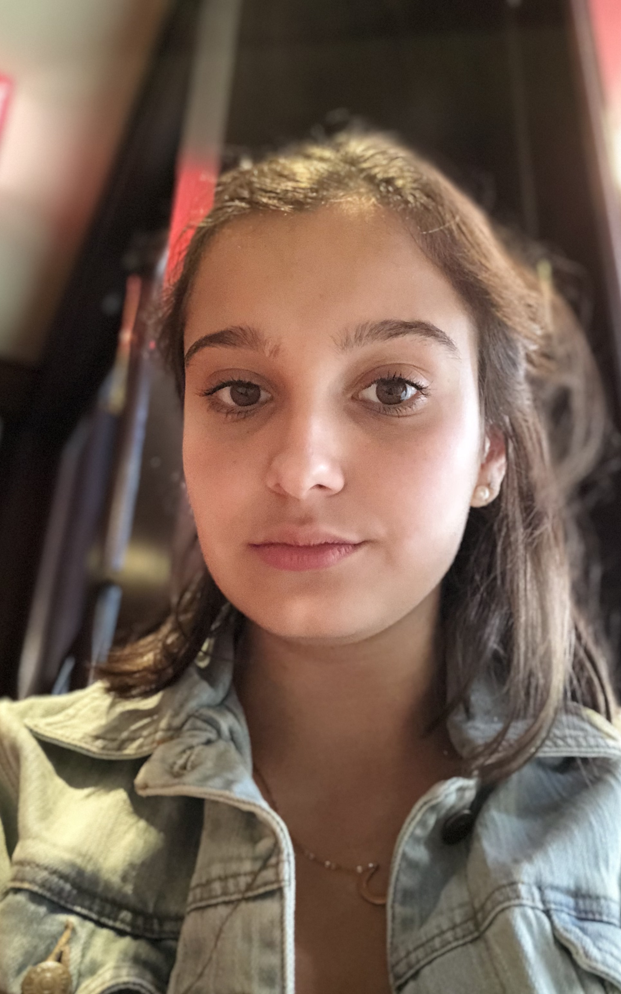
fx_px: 921
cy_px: 497
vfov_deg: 56.7
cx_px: 327
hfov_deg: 37.3
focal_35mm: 34
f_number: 2.2
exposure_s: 1/15
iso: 250
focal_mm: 2.87
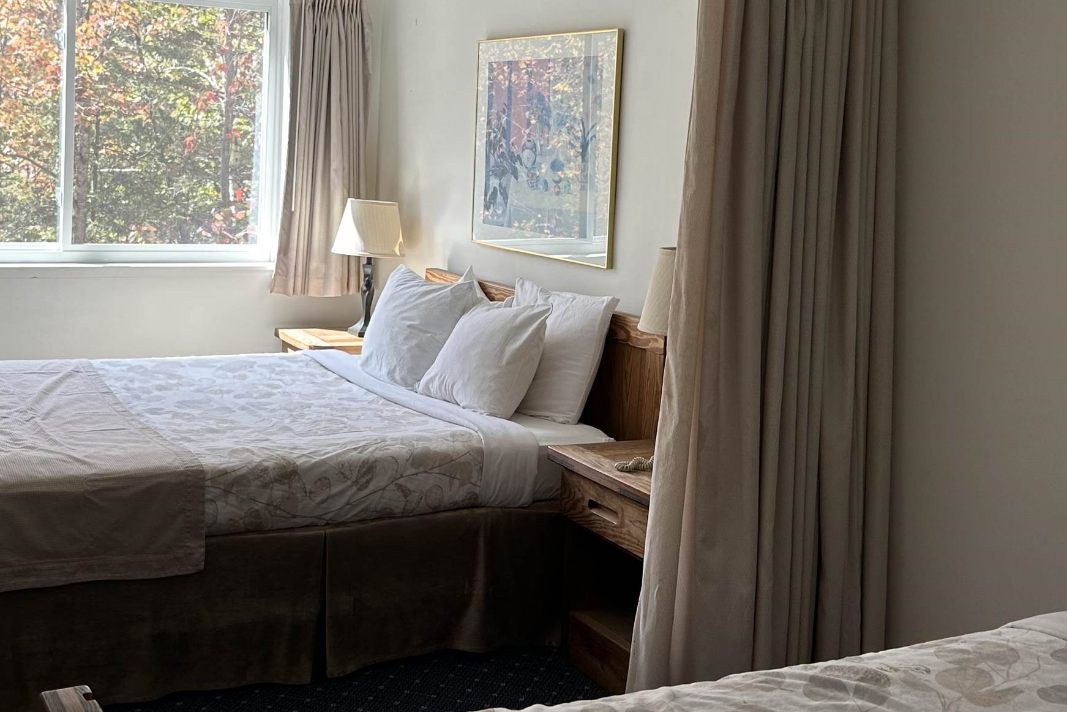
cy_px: 227
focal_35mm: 44
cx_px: 436
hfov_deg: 44.3
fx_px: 1304
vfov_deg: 30.3
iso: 64
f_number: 1.78
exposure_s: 1/120
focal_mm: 6.86
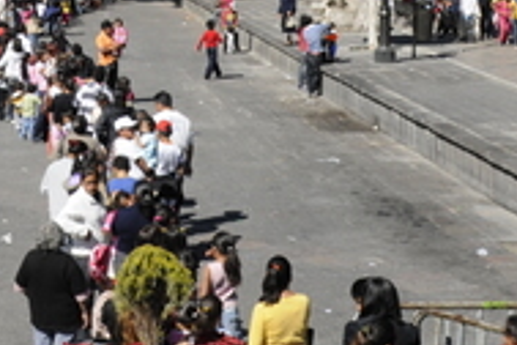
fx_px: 1637
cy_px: -40
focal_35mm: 114
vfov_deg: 11.8
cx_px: 14
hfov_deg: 17.6
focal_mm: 24
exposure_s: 1/400
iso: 320
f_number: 10
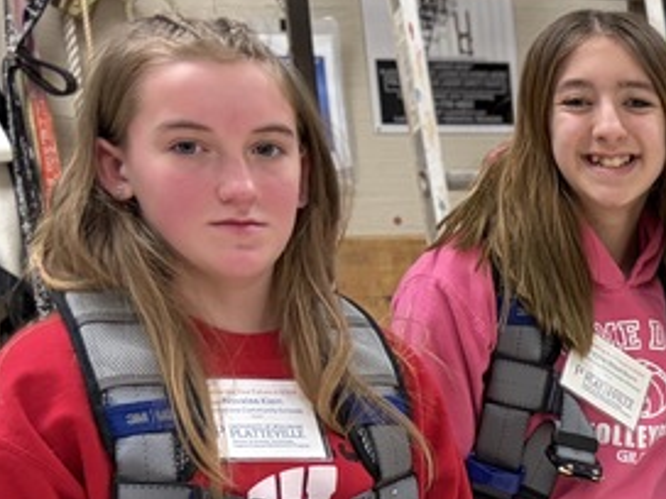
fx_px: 1885
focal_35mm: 98
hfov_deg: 17.3
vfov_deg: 14.6
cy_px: 609
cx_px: 1104
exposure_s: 1/60
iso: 160
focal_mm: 5.96
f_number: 1.6
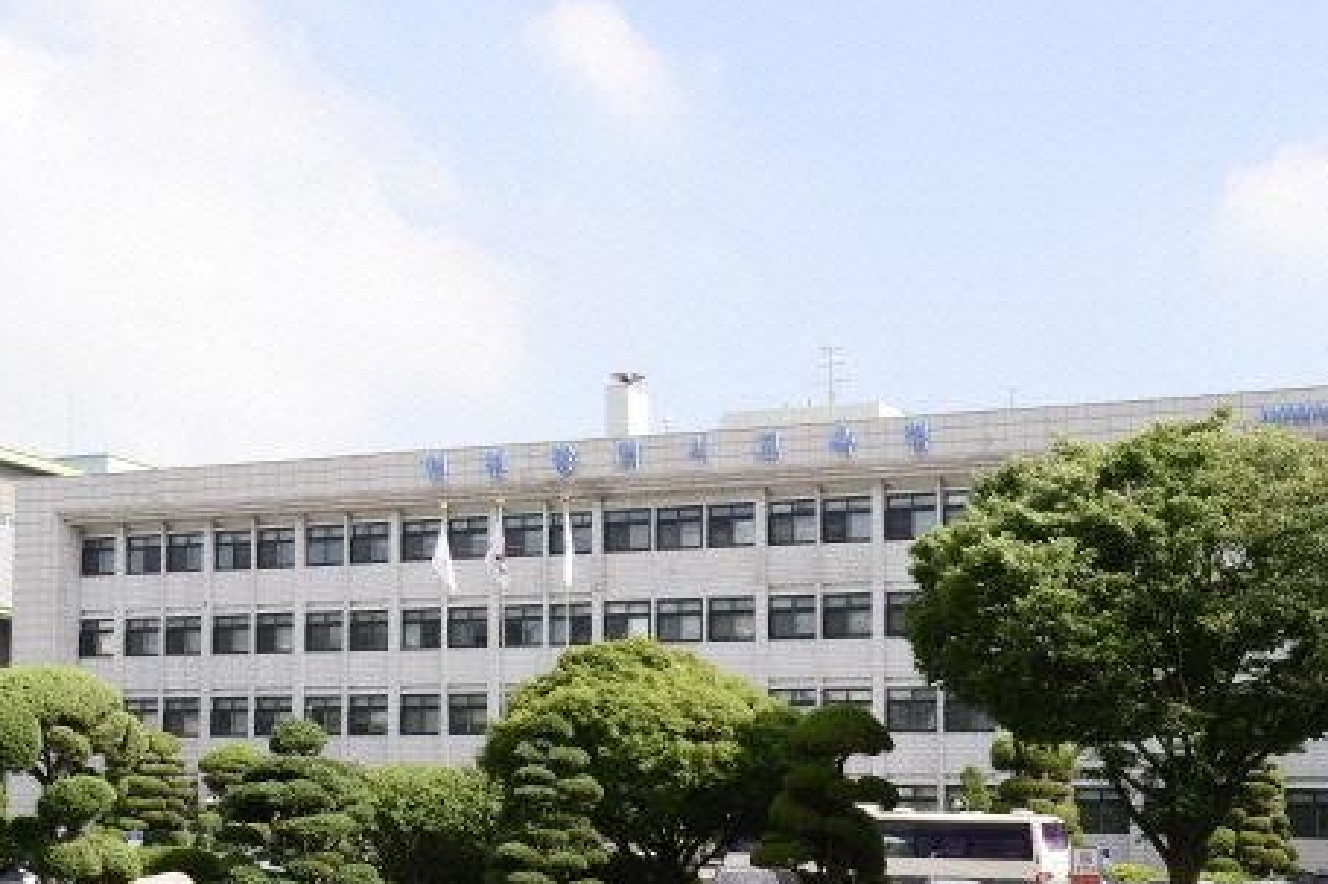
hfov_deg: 34.3
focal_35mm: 58
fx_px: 2139
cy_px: 556
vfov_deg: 23.3
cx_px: 846
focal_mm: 44
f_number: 11
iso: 1600
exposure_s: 1/1000
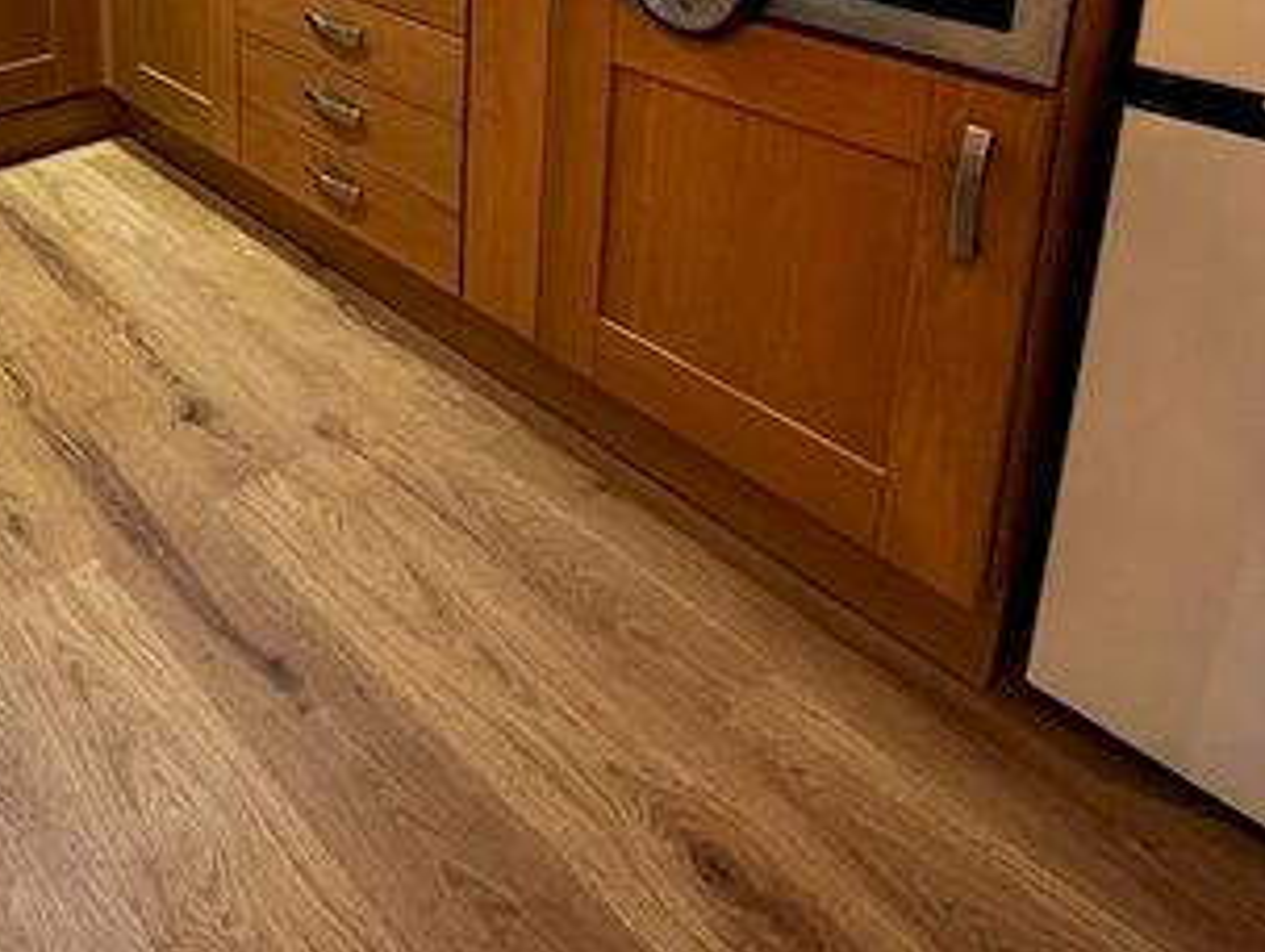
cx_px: 259
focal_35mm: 30
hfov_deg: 55.8
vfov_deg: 39.1
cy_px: -77
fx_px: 1098
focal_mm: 1.57
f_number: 1.8
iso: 320
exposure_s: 1/50
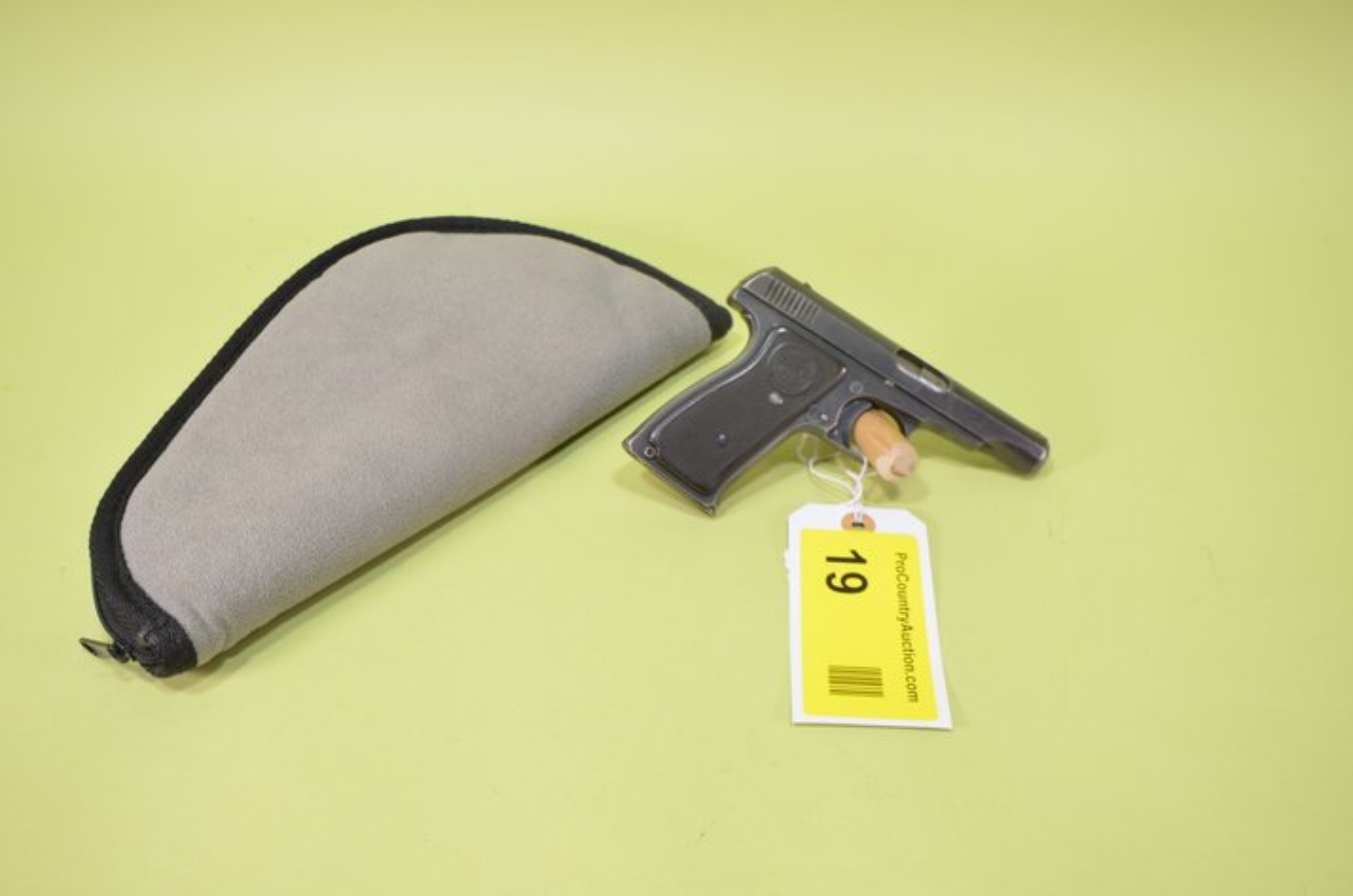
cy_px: 448
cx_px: 676
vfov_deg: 36.7
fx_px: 1350
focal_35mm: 36
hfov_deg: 53.2
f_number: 6.3
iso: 800
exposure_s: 1/125
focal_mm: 24
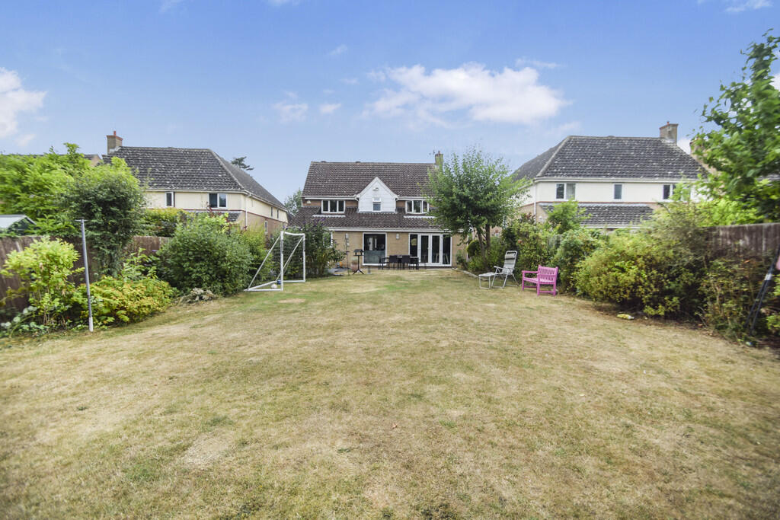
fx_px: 325
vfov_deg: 77.3
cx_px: 390
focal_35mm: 15
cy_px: 260
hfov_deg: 100.4
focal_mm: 10
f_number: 5.6
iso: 100
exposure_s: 1/400
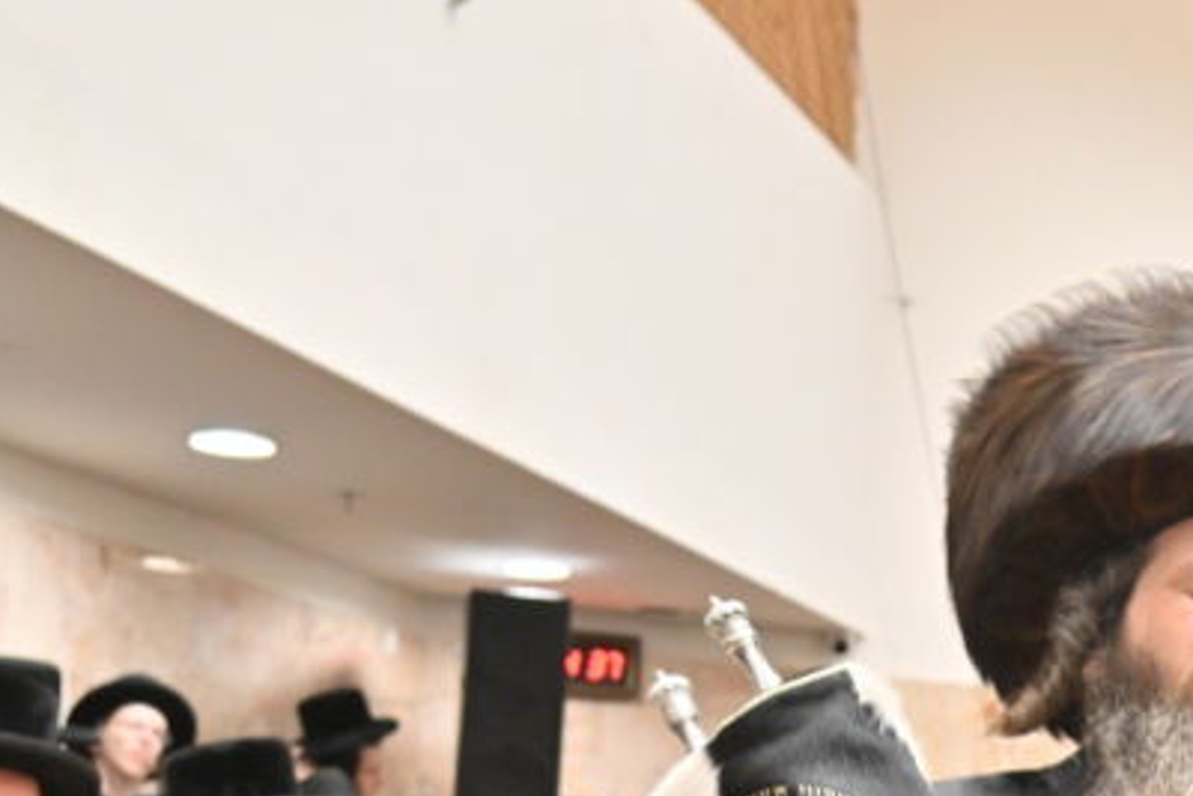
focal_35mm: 87
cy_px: 753
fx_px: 2884
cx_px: 1226
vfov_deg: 15.5
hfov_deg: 22.4
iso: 1600
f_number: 4
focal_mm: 34
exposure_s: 1/200
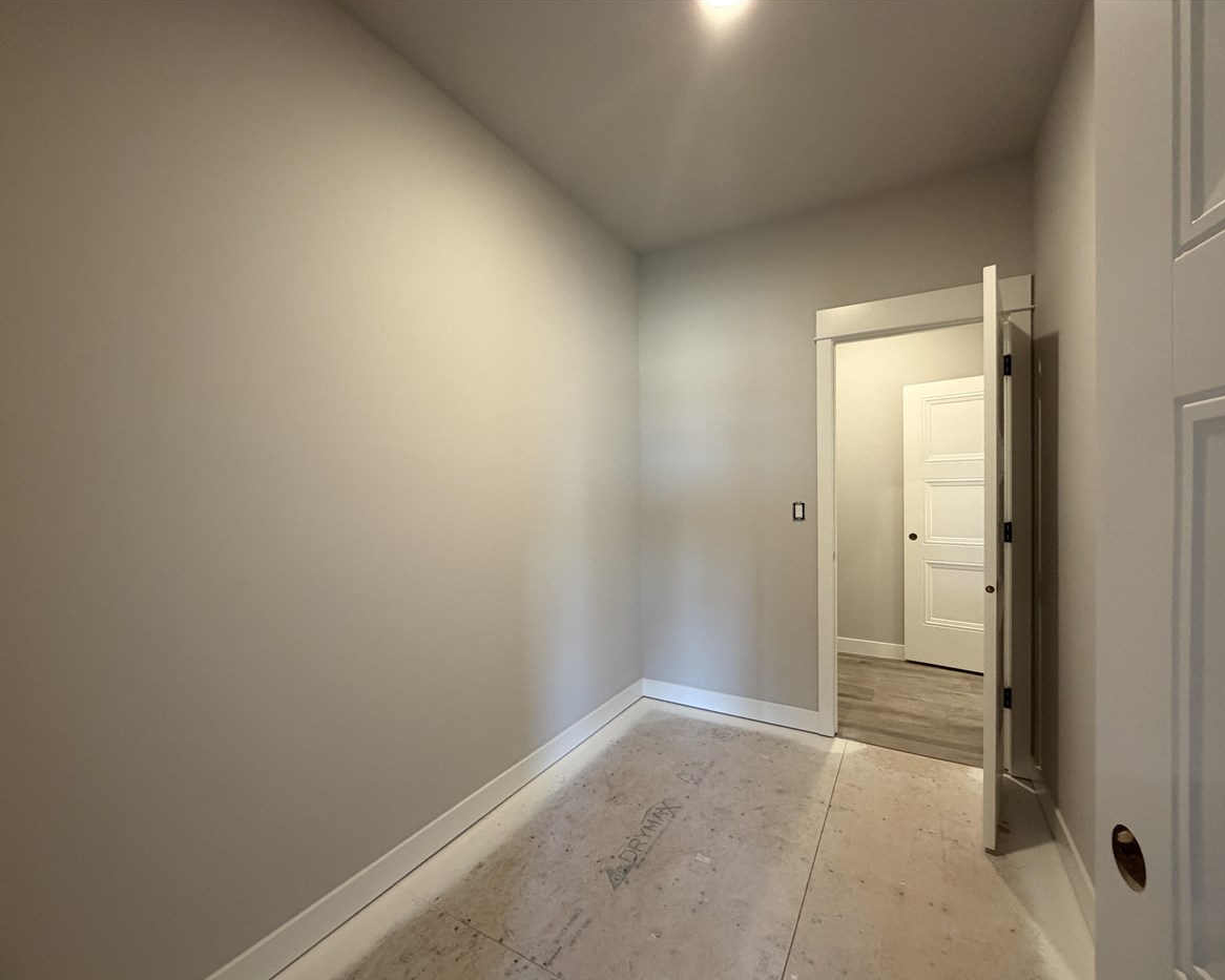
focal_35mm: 15
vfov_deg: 84.0
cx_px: 588
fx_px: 544
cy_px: 501
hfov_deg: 96.7
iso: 320
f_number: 2.2
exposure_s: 1/60
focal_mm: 2.22
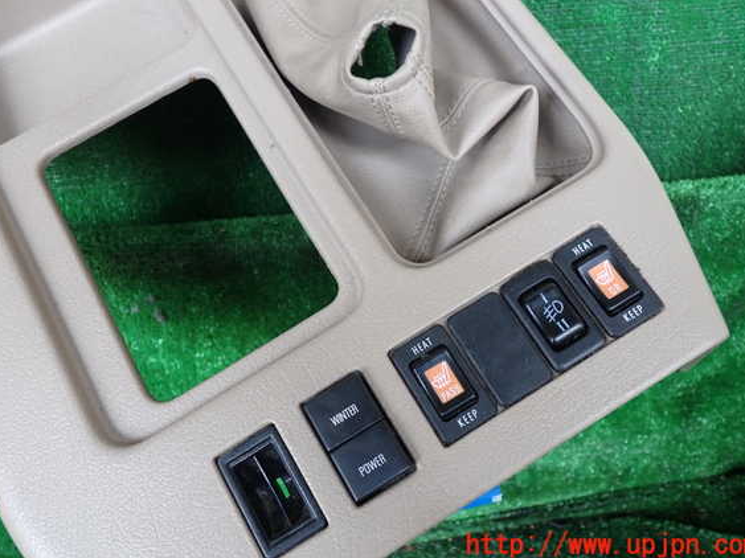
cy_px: 264
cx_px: 368
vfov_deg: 44.1
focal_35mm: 32
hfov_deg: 56.8
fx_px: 689
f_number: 2.3
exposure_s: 1/50
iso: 200
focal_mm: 5.4
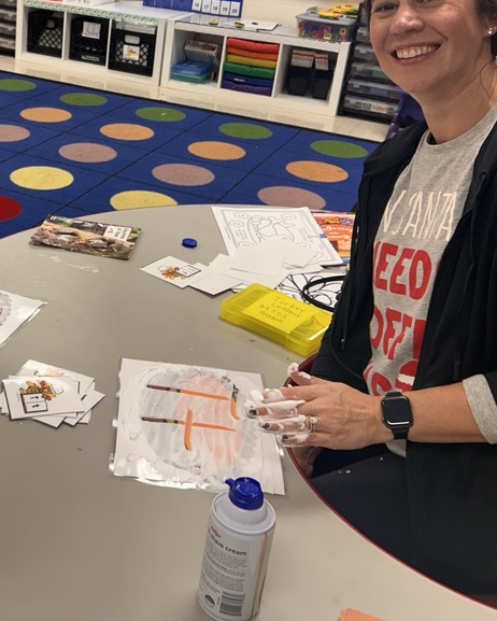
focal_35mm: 45
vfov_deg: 40.9
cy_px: 245
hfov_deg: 31.9
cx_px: 56
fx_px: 827
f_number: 1.5
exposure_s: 1/120
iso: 100
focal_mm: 5.7
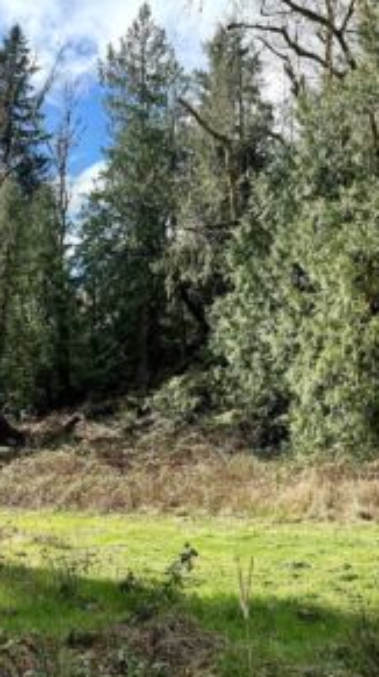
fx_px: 645
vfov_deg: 55.3
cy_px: 347
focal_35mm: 36
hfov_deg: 32.3
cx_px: 109
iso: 100
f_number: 1.78
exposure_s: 1/2445
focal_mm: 6.76
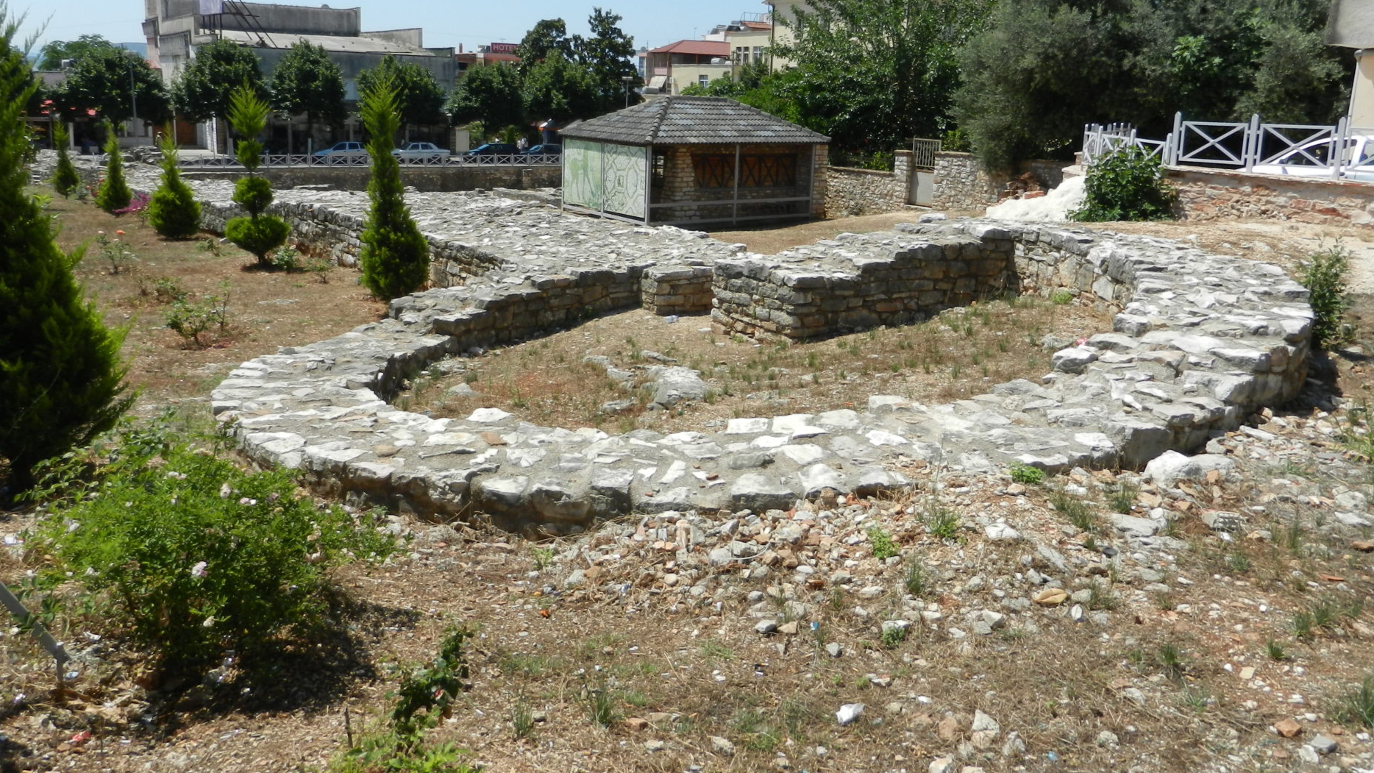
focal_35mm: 28
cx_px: 697
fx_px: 1020
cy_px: 279
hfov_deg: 67.9
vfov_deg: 41.1
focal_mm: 4.5
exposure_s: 1/2000
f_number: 3.5
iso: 160
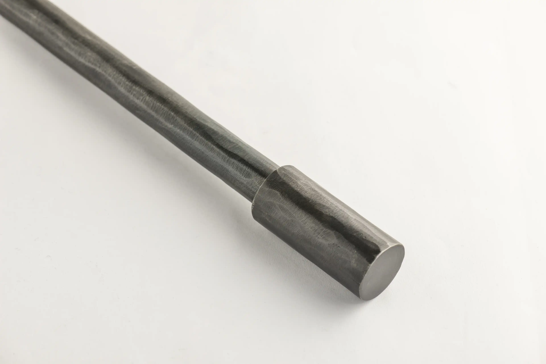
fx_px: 1593
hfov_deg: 19.4
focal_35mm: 105
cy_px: 182
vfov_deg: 13.1
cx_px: 273
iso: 250
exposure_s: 1/60
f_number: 10
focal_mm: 105
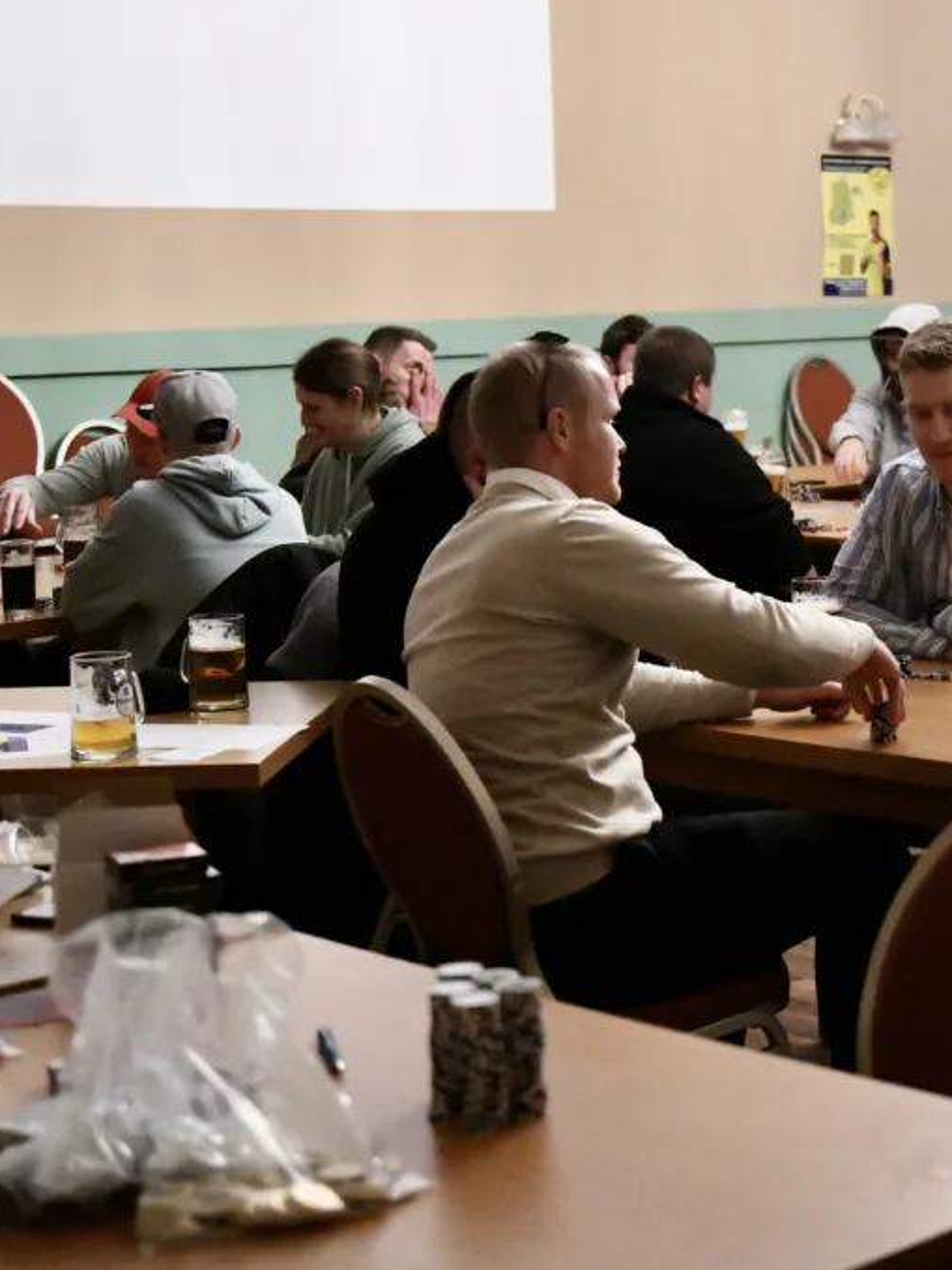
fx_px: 2127
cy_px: 635
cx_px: 630
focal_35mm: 58
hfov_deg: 25.1
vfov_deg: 33.2
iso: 16000
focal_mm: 40
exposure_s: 1/400
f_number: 2.8
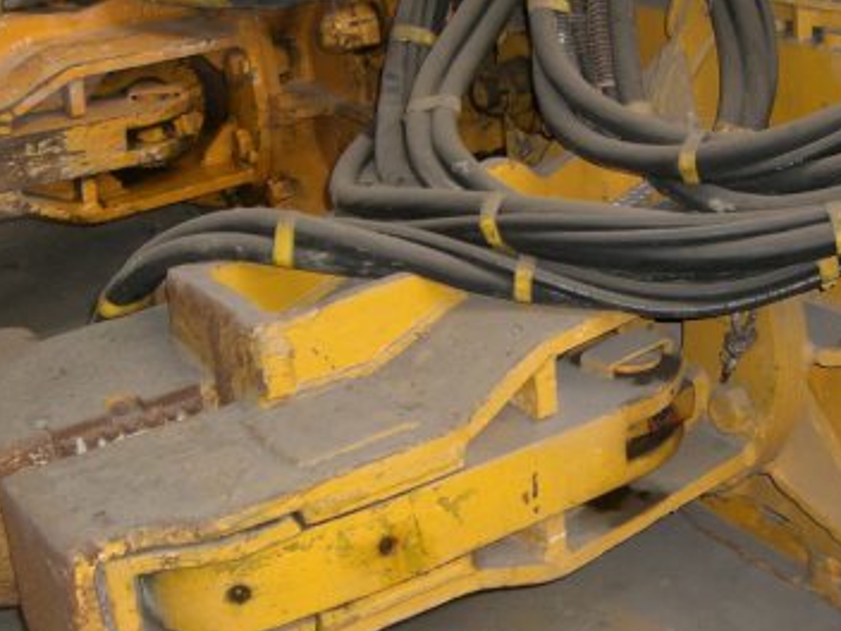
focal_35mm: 69
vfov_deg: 21.3
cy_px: 284
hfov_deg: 27.6
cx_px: 679
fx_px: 1676
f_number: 2.7
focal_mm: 6.2
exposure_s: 1/60
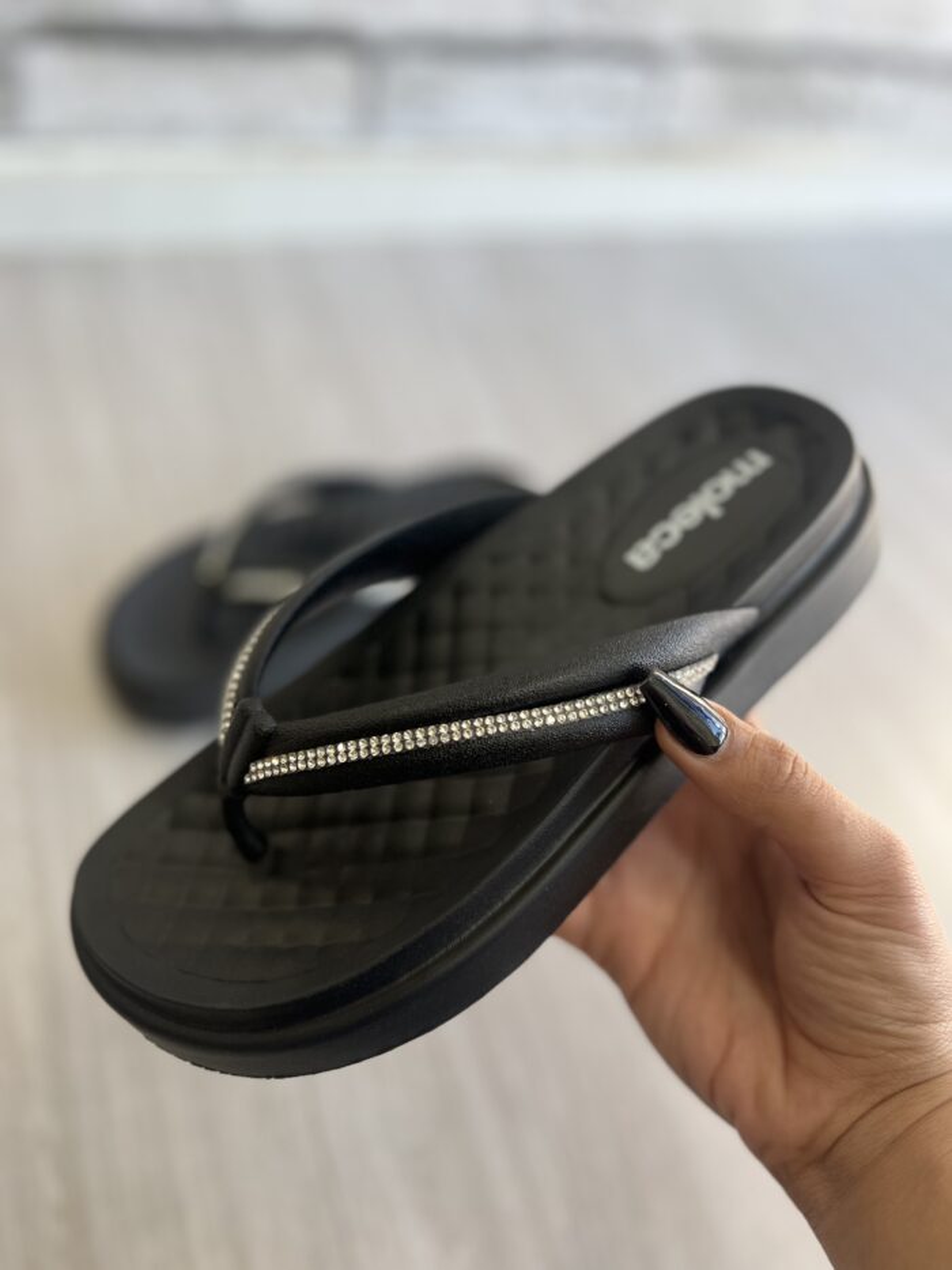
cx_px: 476
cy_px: 635
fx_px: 953
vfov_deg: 67.3
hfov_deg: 53.1
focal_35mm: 26
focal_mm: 5.7
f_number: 1.5
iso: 64
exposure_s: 1/120
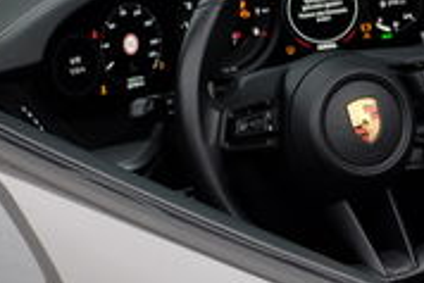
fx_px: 3100
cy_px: 76
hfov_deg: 7.6
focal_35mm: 263
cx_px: 781
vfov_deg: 5.2
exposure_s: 1/80
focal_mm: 40.7
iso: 200
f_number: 4
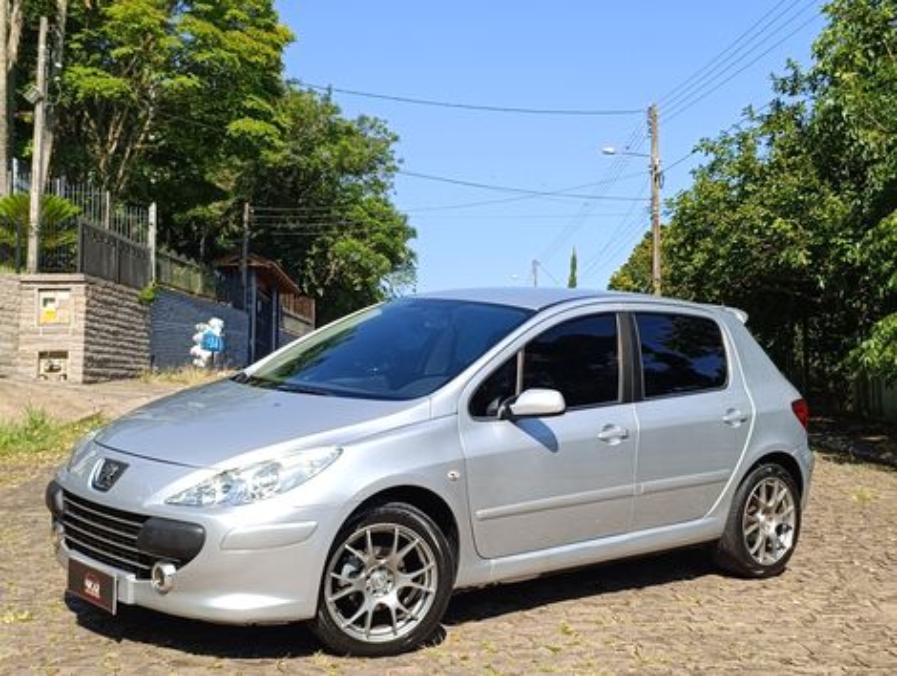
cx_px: 448
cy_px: 338
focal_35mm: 26
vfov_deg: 53.2
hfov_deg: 67.2
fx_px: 675
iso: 59
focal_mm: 4.94
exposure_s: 1/1145
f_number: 1.5
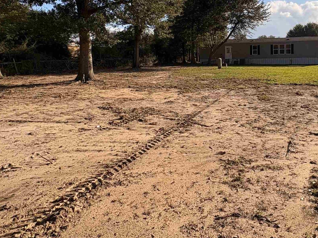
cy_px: 73
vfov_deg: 50.1
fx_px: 248
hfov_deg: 62.2
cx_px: 232
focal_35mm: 27
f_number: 2.2
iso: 64
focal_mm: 2.22
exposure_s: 1/2273
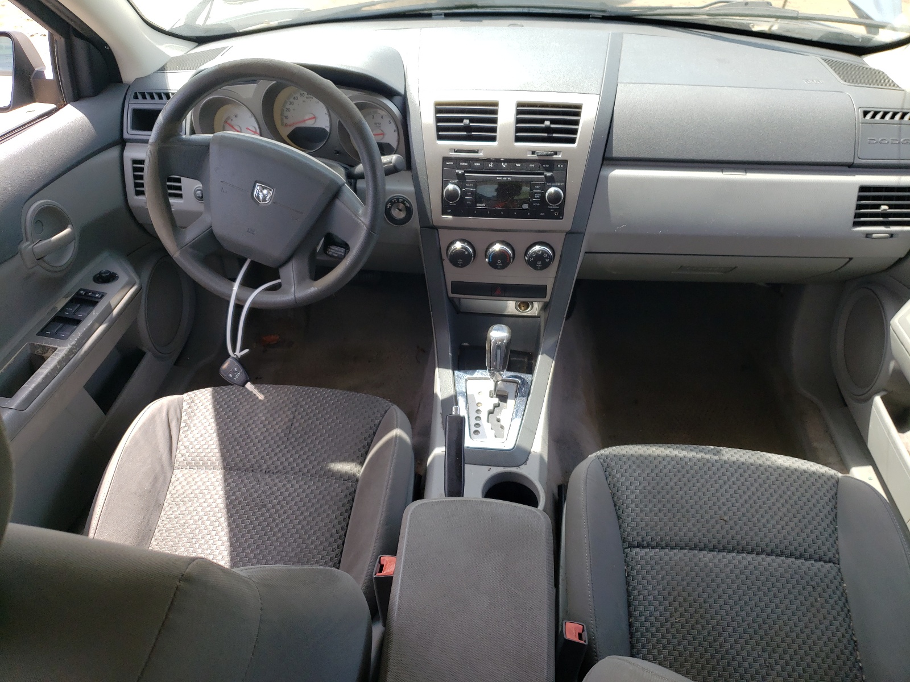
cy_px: 341
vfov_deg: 53.1
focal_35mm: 26
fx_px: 683
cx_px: 455
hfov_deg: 67.3
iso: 50
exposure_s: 1/556
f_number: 1.5
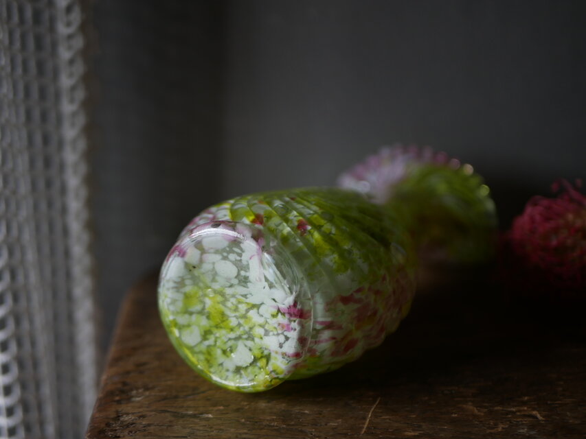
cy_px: 220
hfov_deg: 38.2
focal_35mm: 50
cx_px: 293
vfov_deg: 29.1
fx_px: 847
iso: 200
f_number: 1.8
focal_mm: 25
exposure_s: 1/125
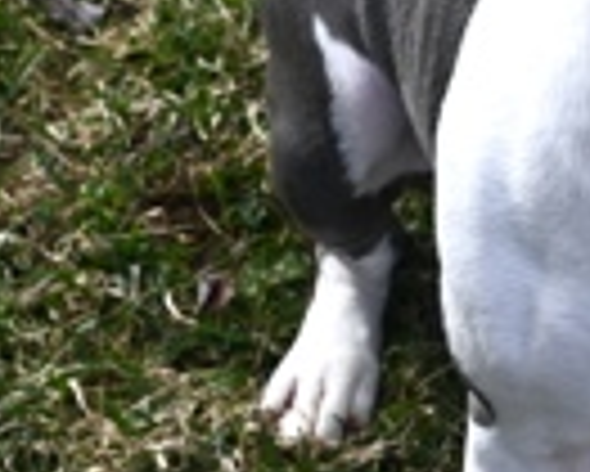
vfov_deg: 10.8
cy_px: 0
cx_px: 788
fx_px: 2477
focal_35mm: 142
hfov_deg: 13.1
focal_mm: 31.5
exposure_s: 1/500
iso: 280
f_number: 8
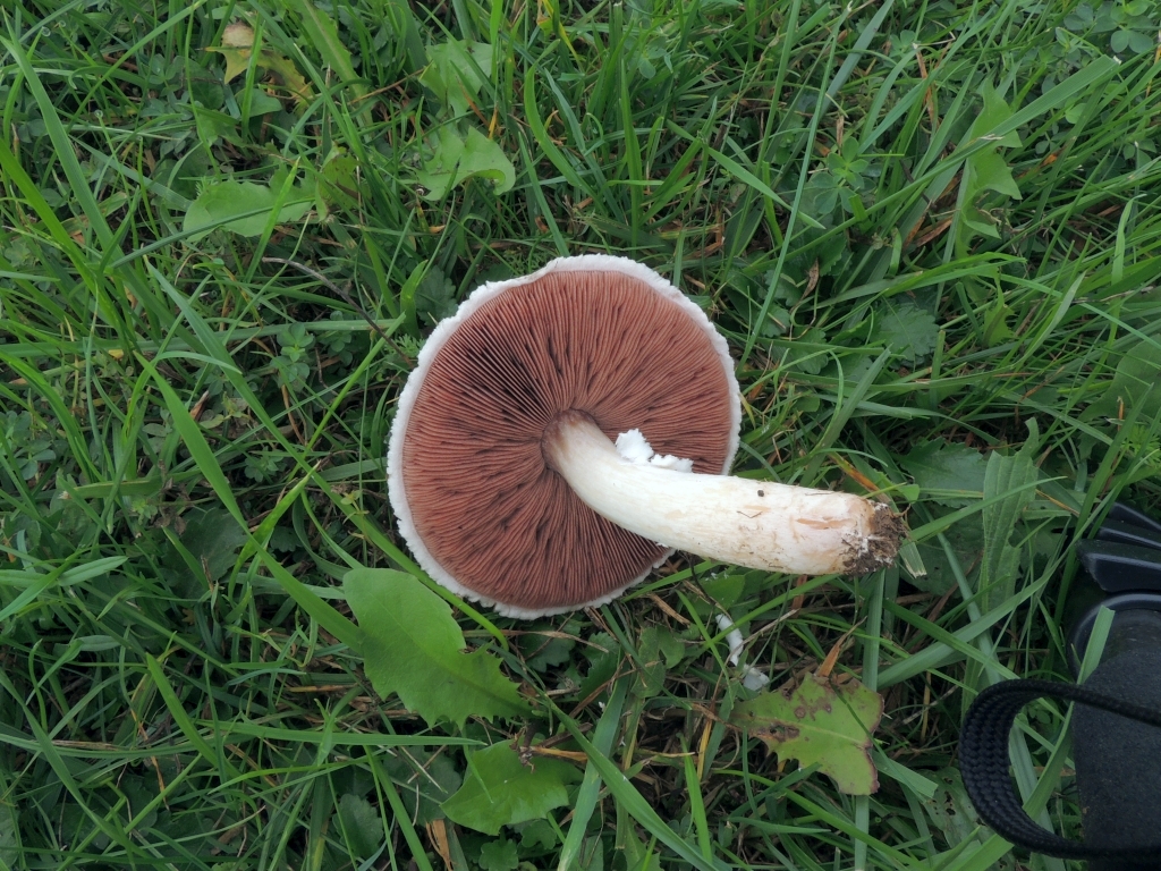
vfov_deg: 49.7
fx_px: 939
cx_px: 580
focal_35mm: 28
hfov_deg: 63.4
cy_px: 436
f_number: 7.6
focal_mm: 4.9
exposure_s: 1/80
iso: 100
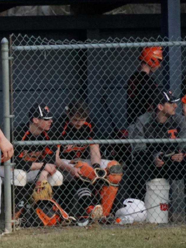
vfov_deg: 2.9
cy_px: 204
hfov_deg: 2.1
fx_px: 4964
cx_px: -215
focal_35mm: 693
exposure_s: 1/2000
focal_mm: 135
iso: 2500
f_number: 5.6
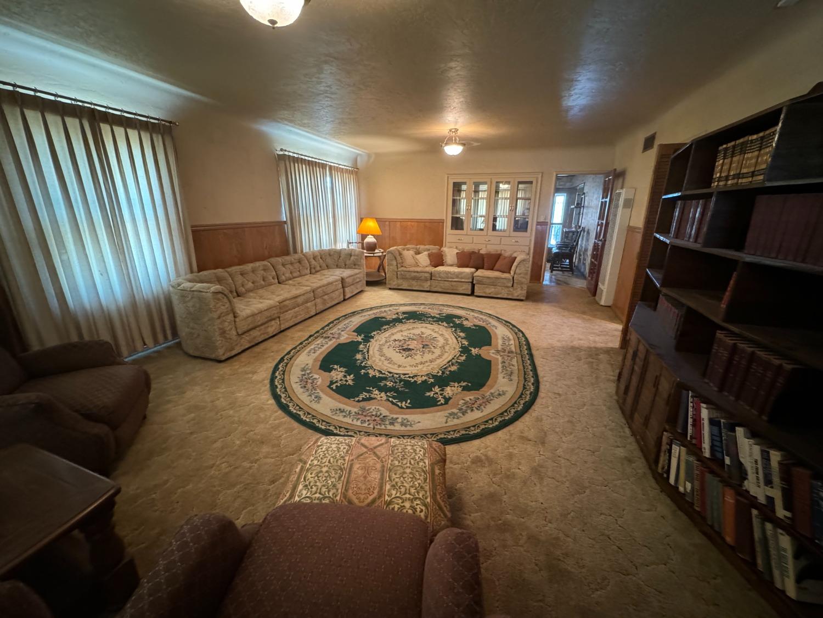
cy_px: 309
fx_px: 333
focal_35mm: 14
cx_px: 412
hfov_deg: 102.1
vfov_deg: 85.7
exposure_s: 1/40
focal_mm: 2.22
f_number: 2.2
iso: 1000
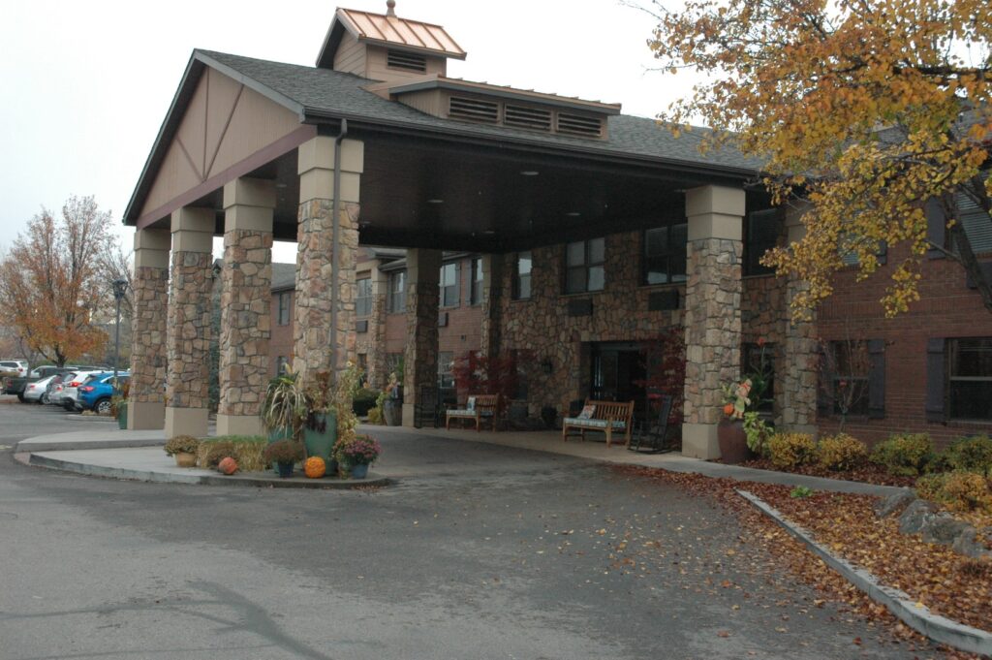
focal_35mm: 44
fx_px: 1198
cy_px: 330
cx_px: 496
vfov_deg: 30.8
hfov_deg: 45.0
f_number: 8
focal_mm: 29
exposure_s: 1/500
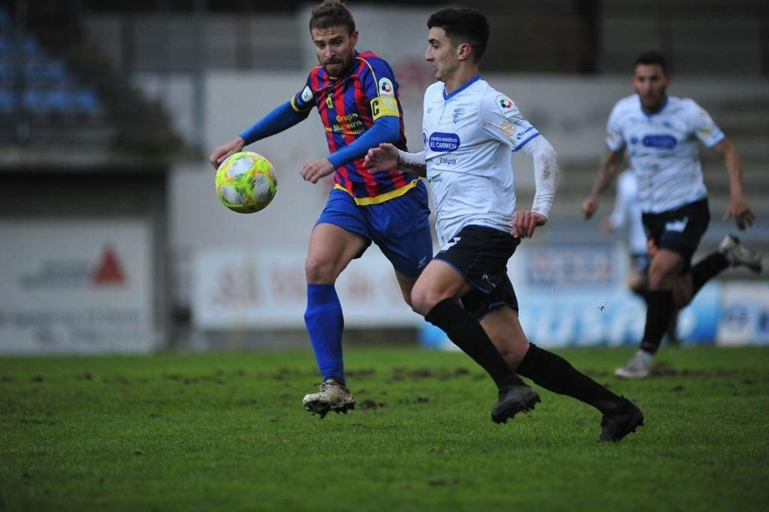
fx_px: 6407
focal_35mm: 300
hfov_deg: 6.9
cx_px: 384
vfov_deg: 4.6
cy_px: 256
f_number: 2.8
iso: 1600
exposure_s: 1/1000
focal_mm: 300
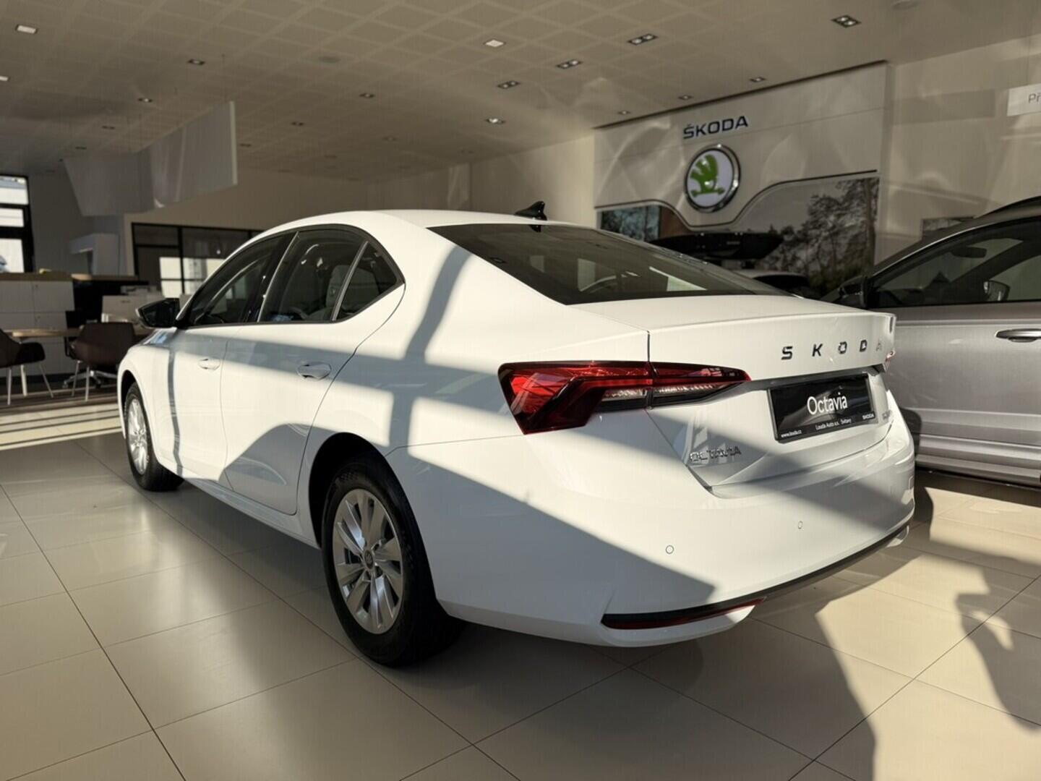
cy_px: 390
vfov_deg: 56.8
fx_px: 722
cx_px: 520
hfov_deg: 71.6
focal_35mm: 24
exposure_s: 1/2907
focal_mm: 6.76
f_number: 1.78
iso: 80
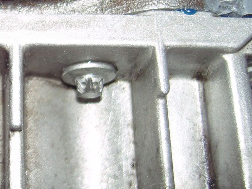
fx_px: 532
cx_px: 5
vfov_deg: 20.2
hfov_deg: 25.5
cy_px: 86
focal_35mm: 73
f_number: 2.8
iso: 100
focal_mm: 7.3
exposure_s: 1/40
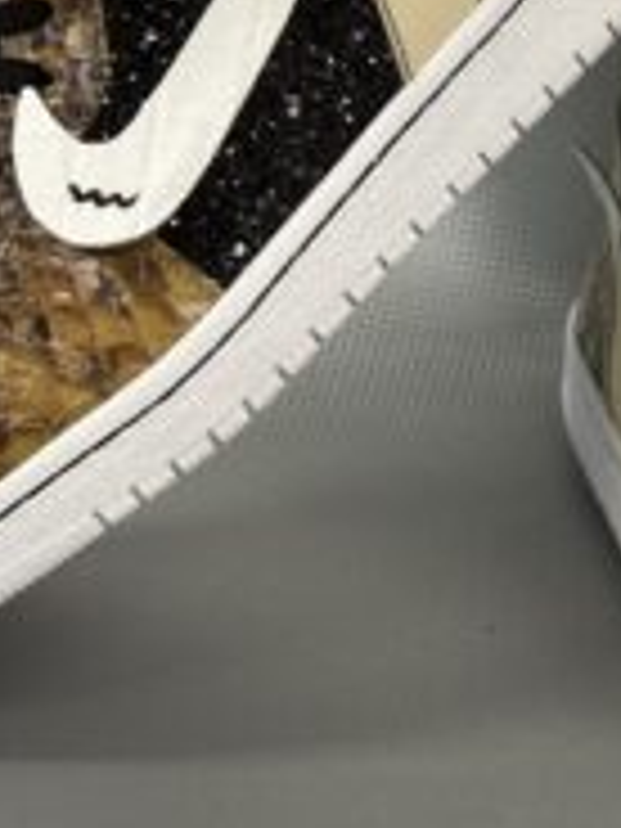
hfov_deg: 17.0
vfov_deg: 23.0
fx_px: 2033
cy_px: 387
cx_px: 608
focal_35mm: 85
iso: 125
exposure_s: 1/100
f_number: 1.5
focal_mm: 5.7
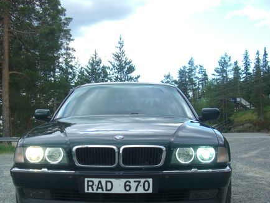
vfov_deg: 25.9
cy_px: 148
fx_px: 437
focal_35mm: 56
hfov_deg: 34.3
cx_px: 114
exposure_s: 1/160
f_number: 2.8
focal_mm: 7.9
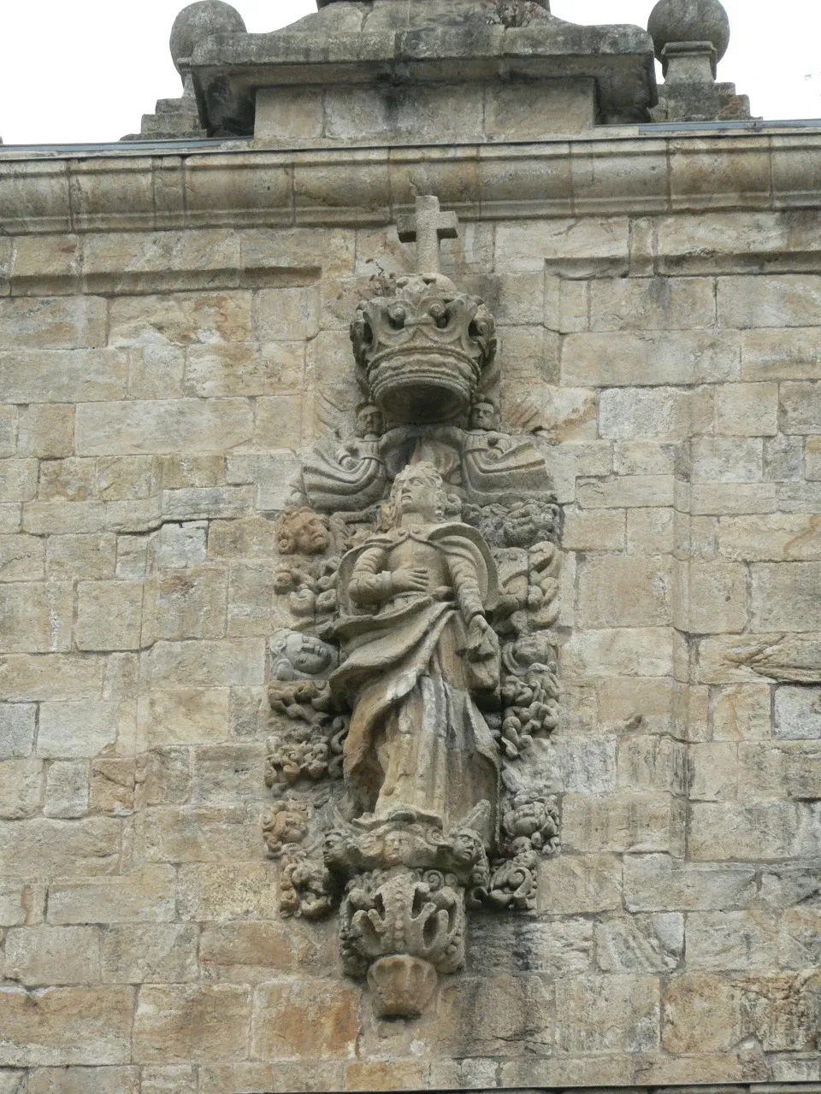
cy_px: 547
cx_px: 410
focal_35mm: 216
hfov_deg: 6.9
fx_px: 6831
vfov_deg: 9.2
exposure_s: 1/250
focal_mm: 35.9
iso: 200
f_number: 4
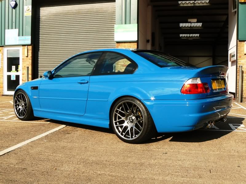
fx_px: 256
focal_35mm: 36
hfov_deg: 51.4
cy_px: 92
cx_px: 123
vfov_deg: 39.7
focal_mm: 6
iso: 80
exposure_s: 1/400
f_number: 5.6
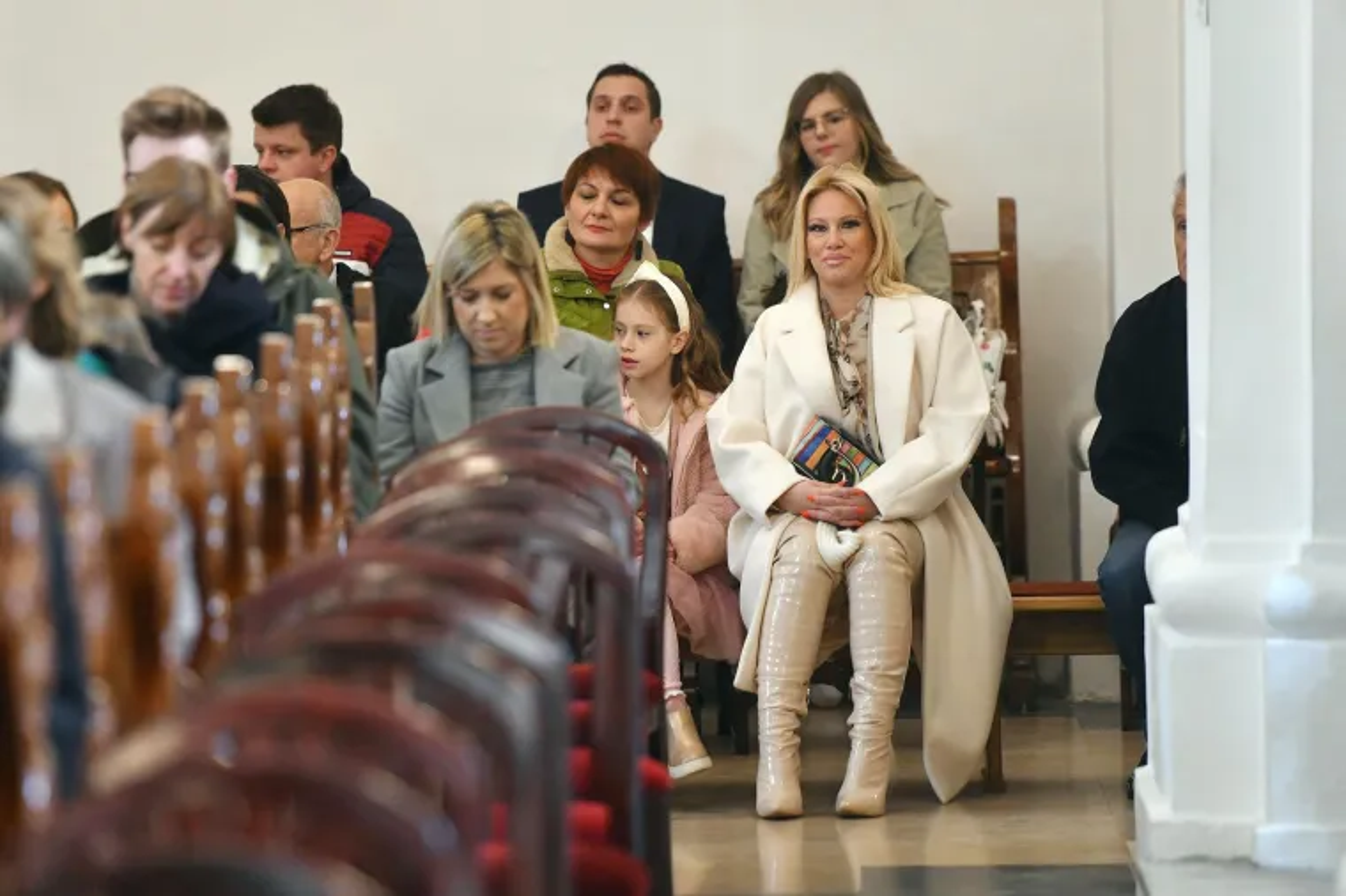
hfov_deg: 10.3
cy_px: 448
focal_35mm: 200
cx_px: 673
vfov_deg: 6.9
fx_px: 7474
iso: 1600
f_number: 4
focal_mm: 200
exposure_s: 1/125
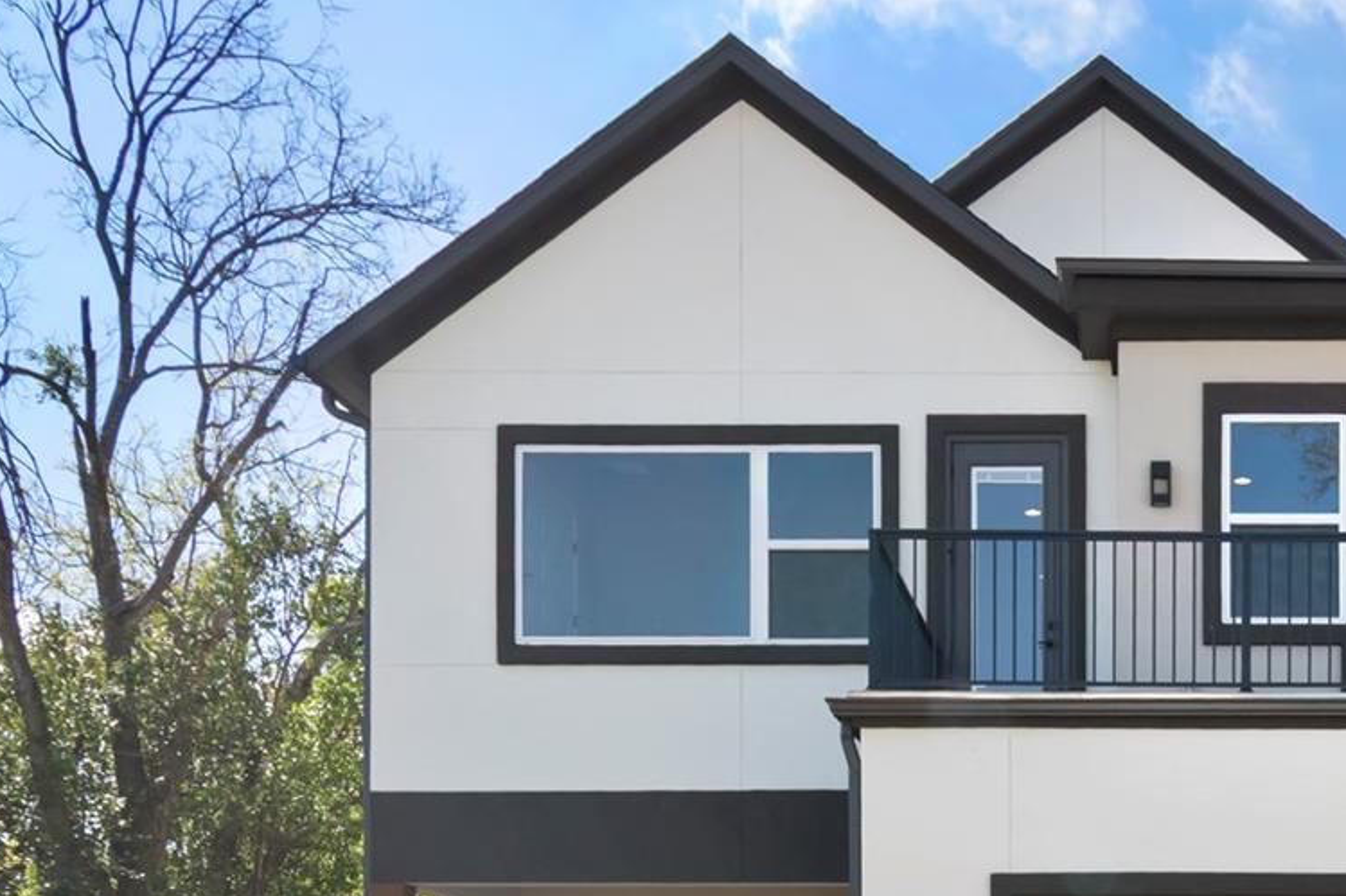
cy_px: 1080
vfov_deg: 28.3
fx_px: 1533
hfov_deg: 40.7
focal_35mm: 41
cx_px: 1384
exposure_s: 1/500
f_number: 8
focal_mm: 10
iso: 200
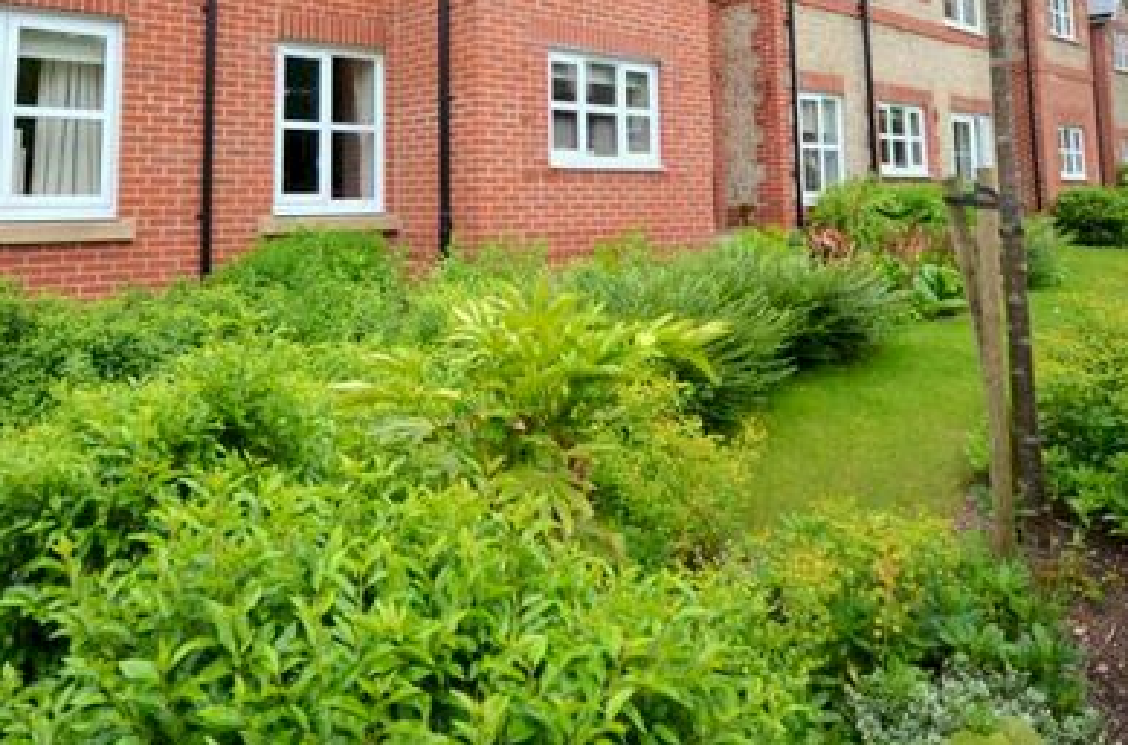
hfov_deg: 67.3
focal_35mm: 27
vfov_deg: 43.9
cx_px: 496
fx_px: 844
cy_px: 88
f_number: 5
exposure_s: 1/100
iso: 400
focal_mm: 10
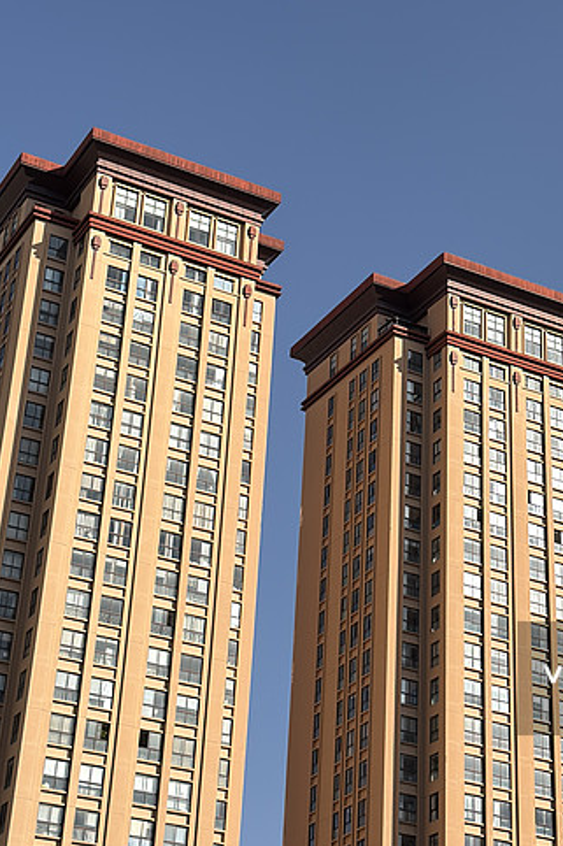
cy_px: 349
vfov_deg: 26.6
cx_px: 382
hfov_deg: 17.9
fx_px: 1784
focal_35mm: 76
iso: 64
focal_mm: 6.76
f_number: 1.78
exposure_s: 1/3401
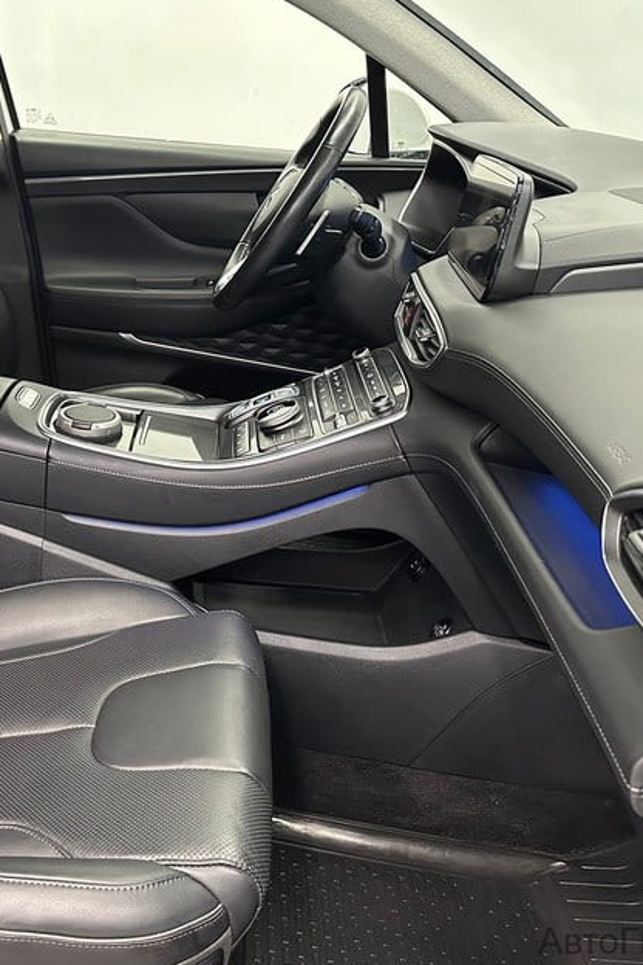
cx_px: 90
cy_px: 449
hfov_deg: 35.2
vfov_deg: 53.1
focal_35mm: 36
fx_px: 964
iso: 640
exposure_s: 1/33
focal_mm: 6.86
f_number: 1.78
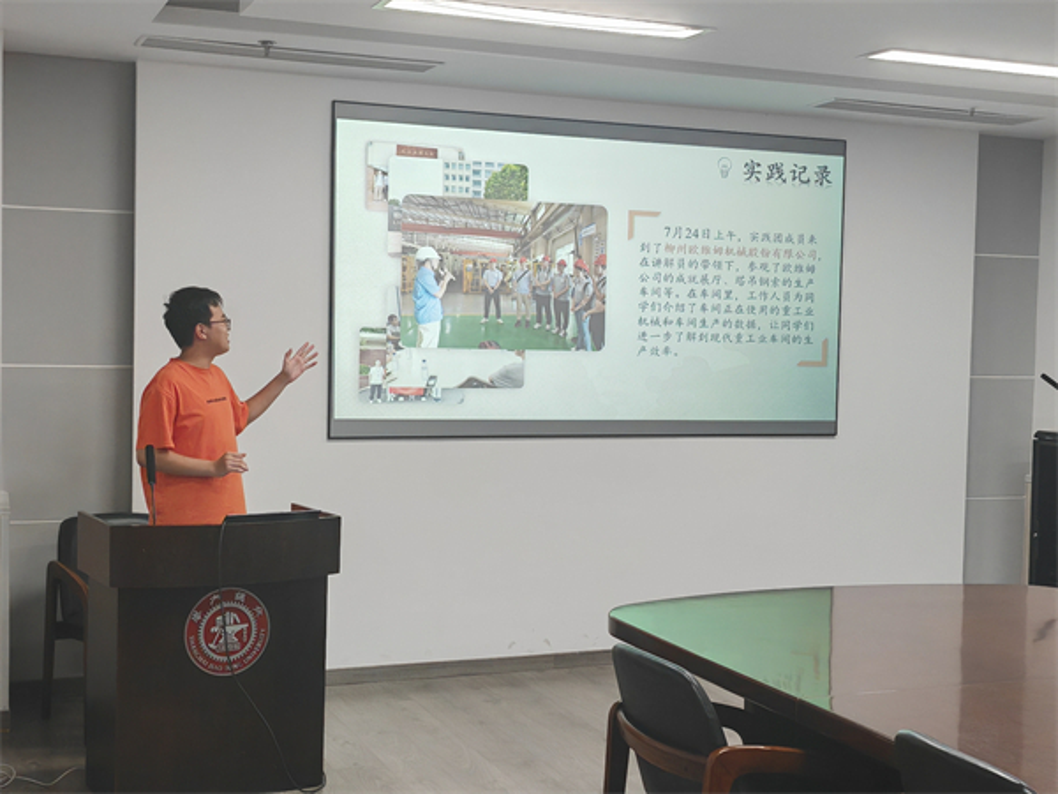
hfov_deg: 38.2
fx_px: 1528
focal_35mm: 50
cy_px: 397
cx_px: 529
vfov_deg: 29.1
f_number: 1.9
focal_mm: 6.12
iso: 320
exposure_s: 1/100
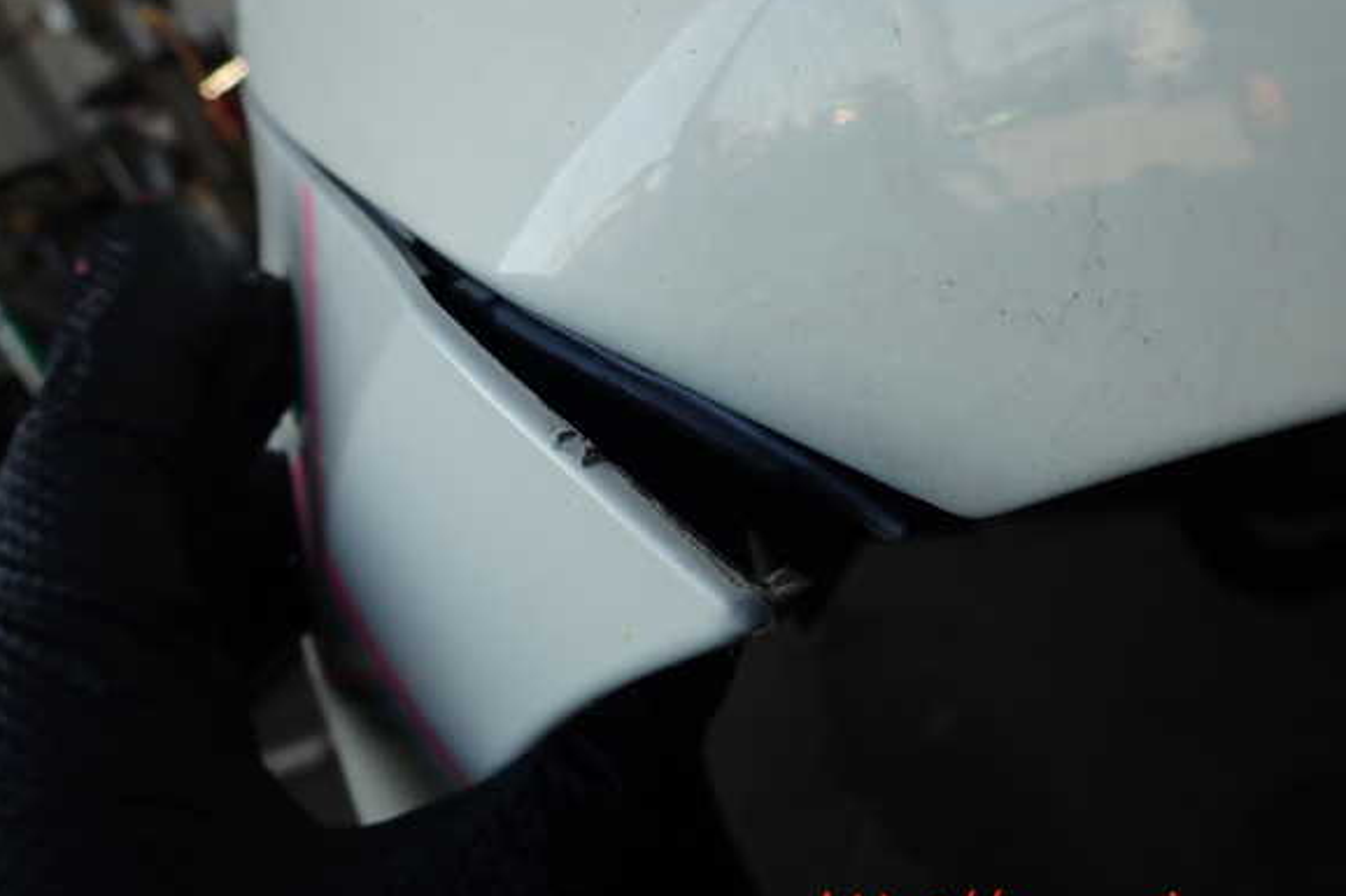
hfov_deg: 67.4
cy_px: 421
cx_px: 650
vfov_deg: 47.9
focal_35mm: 27
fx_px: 1009
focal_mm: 4.5
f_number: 2.8
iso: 100
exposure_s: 1/320
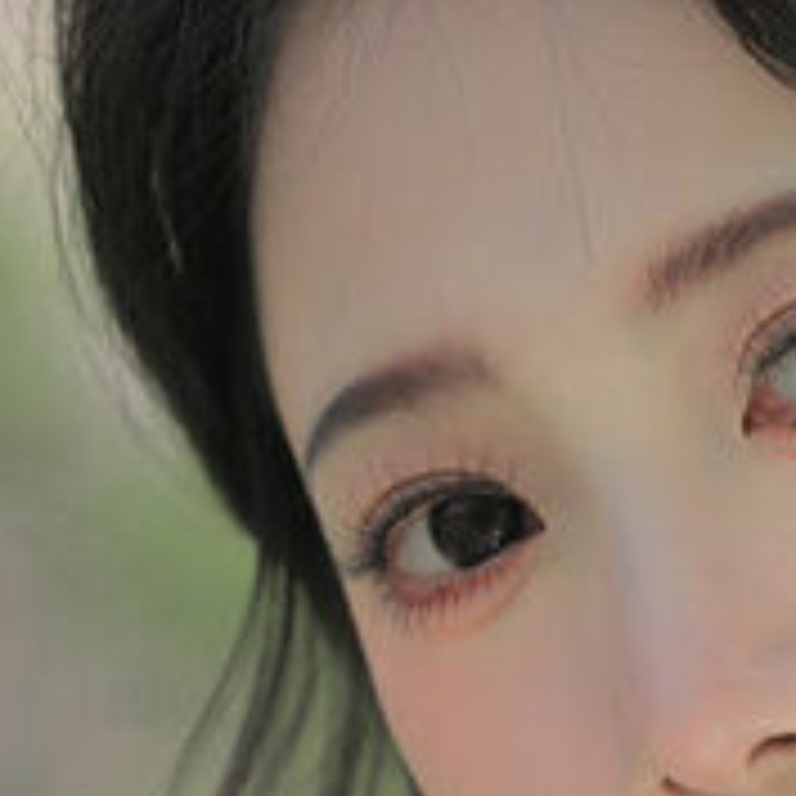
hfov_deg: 2.0
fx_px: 22556
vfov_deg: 2.0
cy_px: 845
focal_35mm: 867
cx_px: 989
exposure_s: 1/400
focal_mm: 172
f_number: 2.8
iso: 200
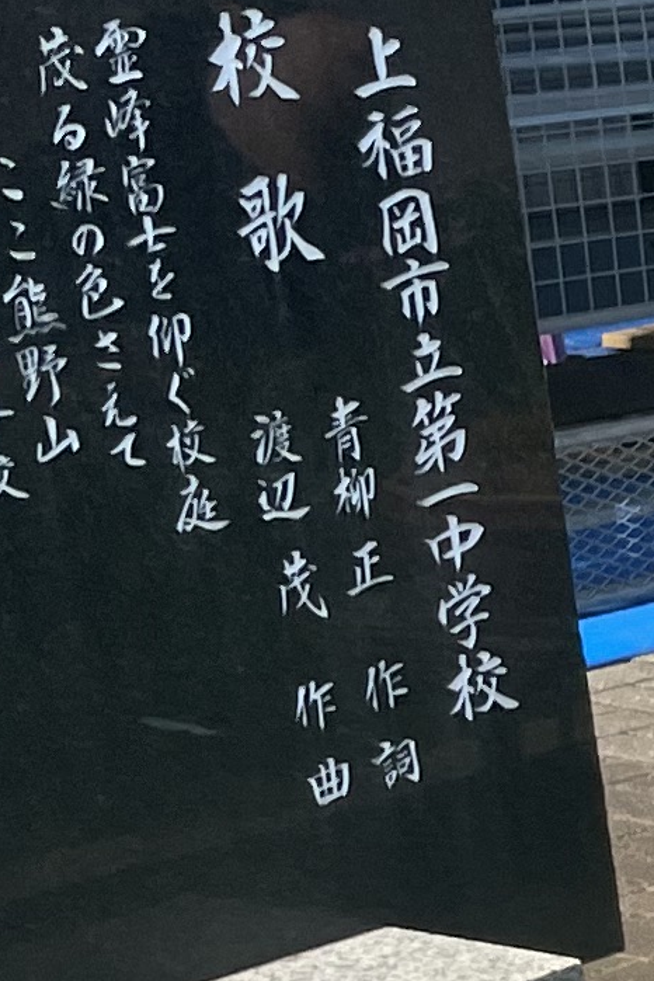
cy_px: 1197
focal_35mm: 156
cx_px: 2136
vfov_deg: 12.8
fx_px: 4251
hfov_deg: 7.5
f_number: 1.6
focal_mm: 4.2
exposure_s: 1/2132
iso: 32
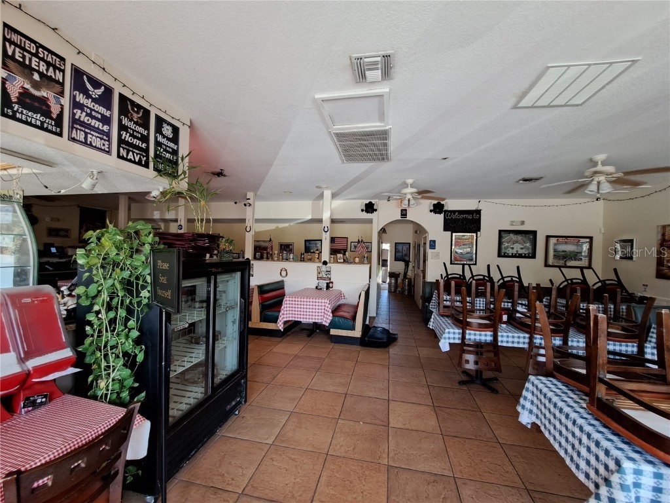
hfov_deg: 106.2
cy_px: 252
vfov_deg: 89.9
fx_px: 252
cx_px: 335
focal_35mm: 13
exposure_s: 1/40
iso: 100
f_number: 2.2
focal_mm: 1.74
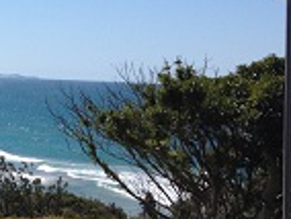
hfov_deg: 14.7
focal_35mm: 123
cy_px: 44
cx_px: -162
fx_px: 1036
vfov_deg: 12.0
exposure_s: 1/3067
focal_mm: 4.28
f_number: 2.4
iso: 50
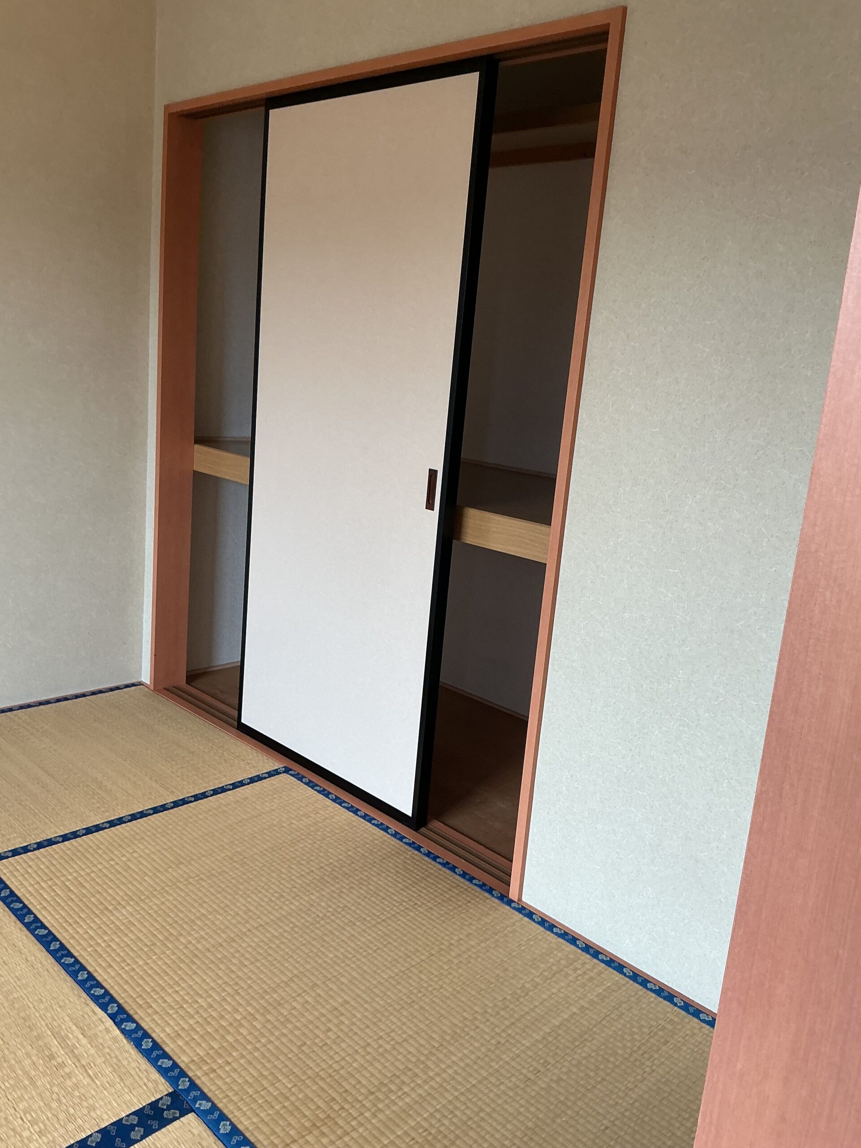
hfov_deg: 48.2
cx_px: 430
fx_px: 962
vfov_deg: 61.7
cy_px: 574
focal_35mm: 29
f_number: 1.8
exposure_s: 1/100
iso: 50
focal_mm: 3
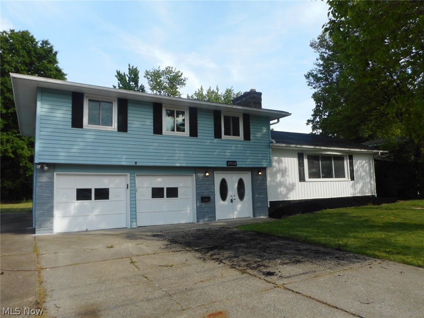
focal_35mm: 25
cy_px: 159
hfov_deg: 69.4
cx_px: 212
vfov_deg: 54.9
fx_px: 306
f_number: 3.7
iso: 80
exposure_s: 1/400
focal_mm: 4.5
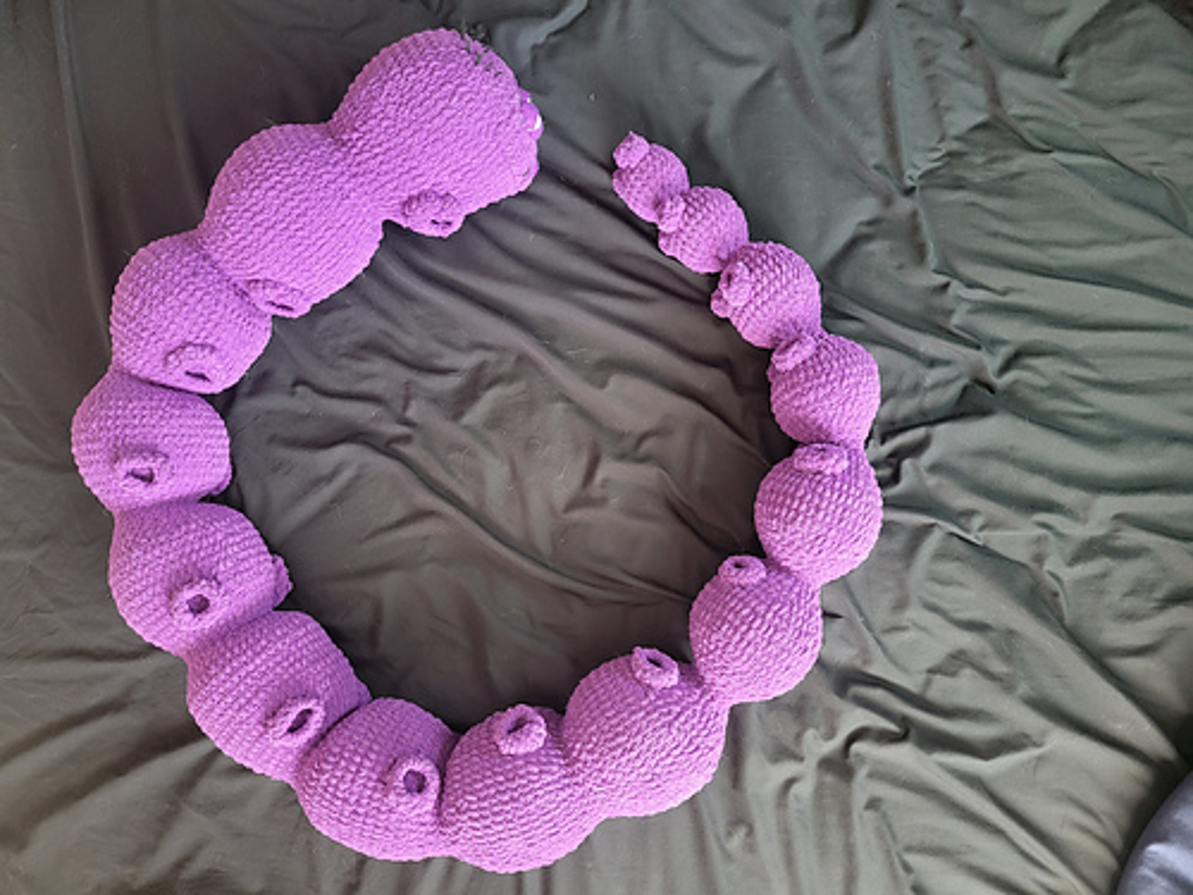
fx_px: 896
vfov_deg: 53.1
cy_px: 448
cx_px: 596
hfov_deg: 67.3
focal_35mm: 26
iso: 500
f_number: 1.8
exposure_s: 1/40
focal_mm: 5.4
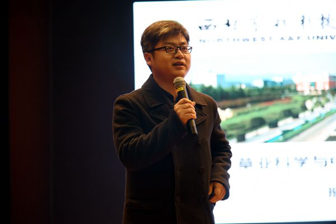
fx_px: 803
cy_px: 112
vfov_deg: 15.9
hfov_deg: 23.6
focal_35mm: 86
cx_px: 168
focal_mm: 86
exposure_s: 1/60
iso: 800
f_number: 4
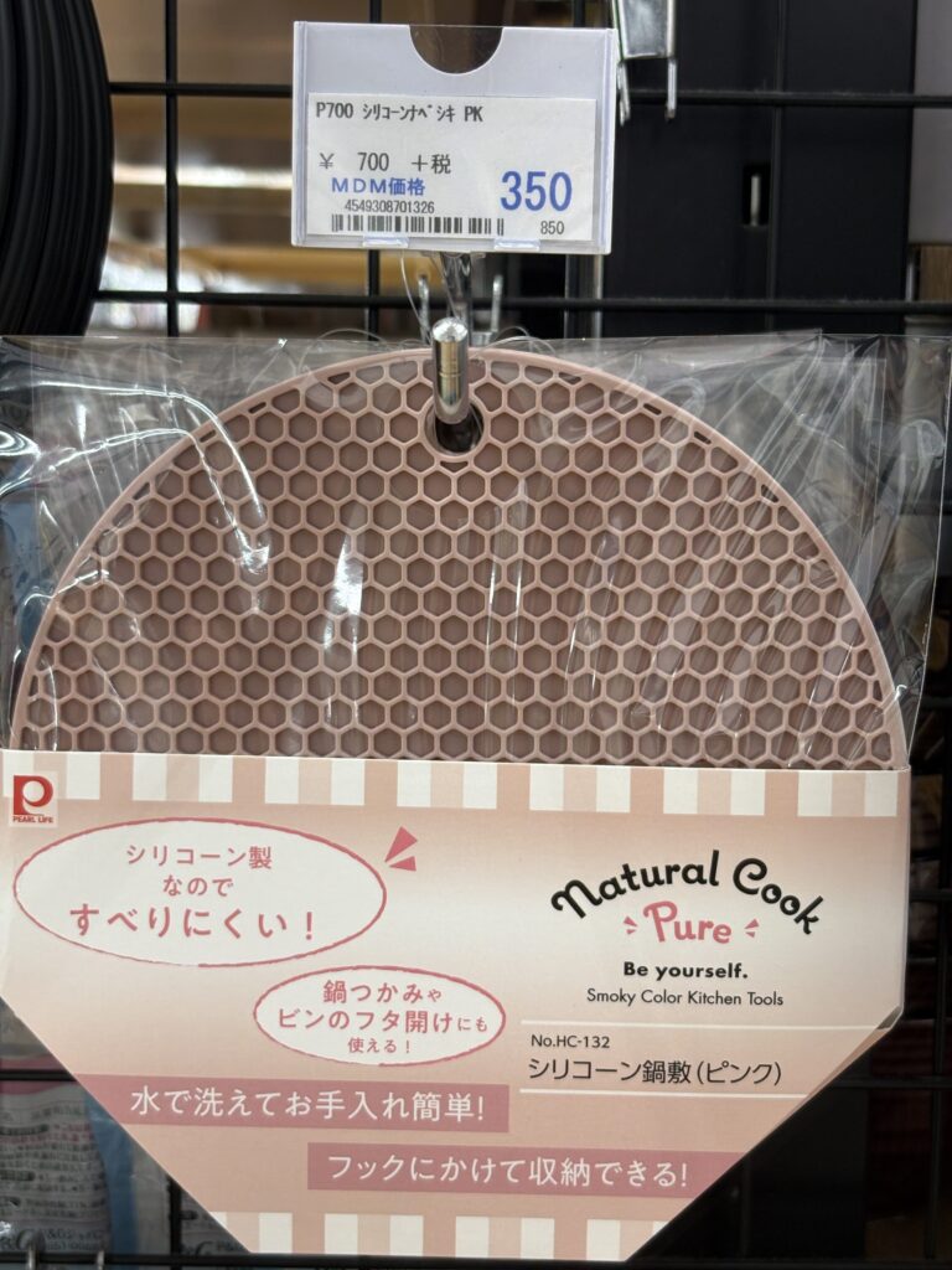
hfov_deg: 28.0
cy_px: 635
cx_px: 476
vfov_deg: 36.8
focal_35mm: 52
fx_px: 1907
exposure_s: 1/50
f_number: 1.6
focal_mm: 5.96
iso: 40
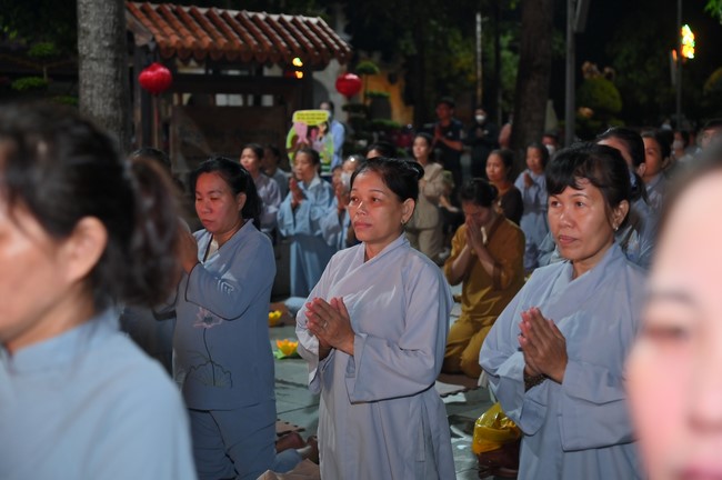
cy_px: 240
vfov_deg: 23.3
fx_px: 1162
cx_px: 361
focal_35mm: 58
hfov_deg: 34.5
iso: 1000
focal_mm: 58
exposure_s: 1/125
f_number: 4
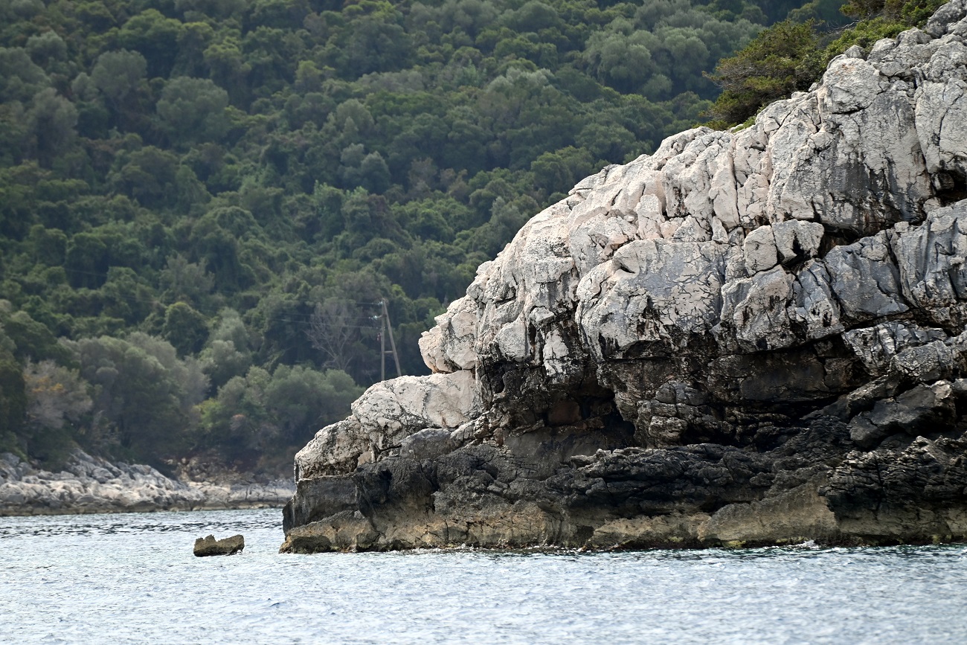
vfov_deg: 4.6
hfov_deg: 6.9
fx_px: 8059
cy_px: 322
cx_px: 484
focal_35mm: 300
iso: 360
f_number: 5.6
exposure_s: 1/1000
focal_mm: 300
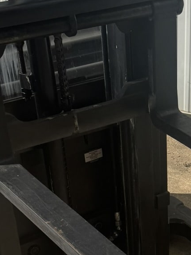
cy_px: 247
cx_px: 220
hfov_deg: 16.5
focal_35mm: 86
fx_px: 633
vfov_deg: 22.0
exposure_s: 1/4950
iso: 80
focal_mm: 6.76
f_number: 1.78
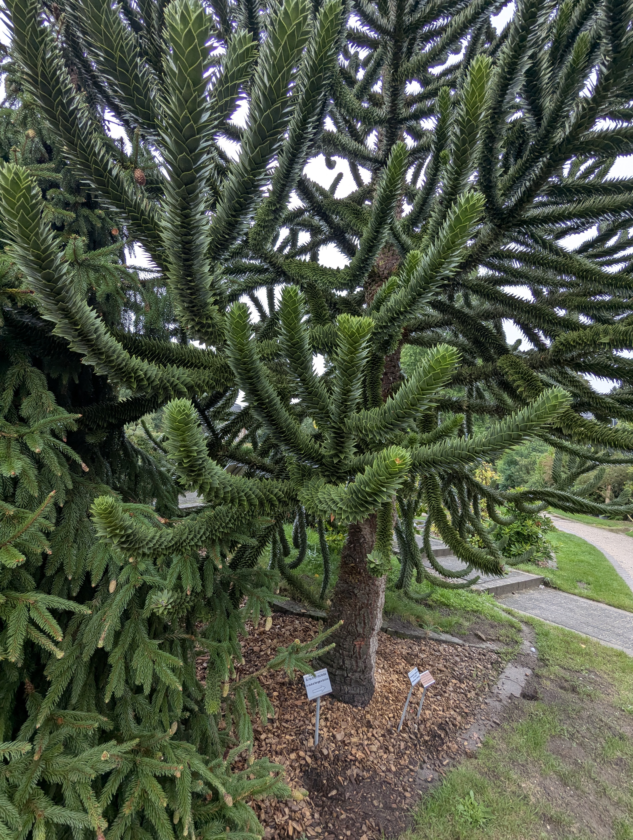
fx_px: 389
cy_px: 420
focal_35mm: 16
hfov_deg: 78.2
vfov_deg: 94.4
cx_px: 316
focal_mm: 2.35
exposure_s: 1/205
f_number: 2.2
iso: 59
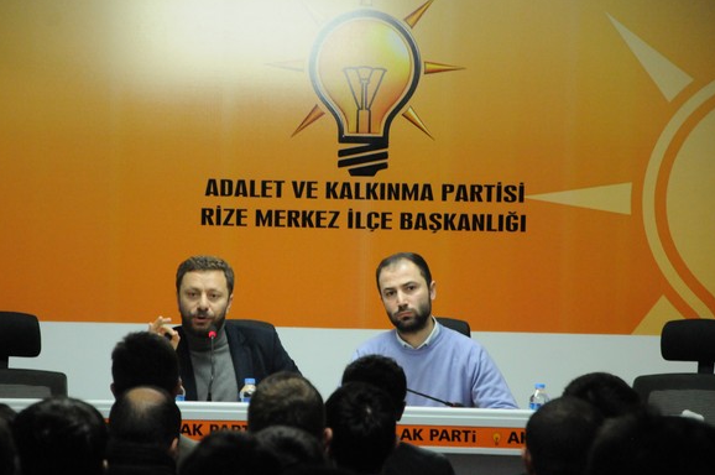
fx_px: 3622
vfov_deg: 7.5
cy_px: 268
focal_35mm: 183
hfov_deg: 11.3
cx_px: 332
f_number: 6.3
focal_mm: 105
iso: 3200
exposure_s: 1/60
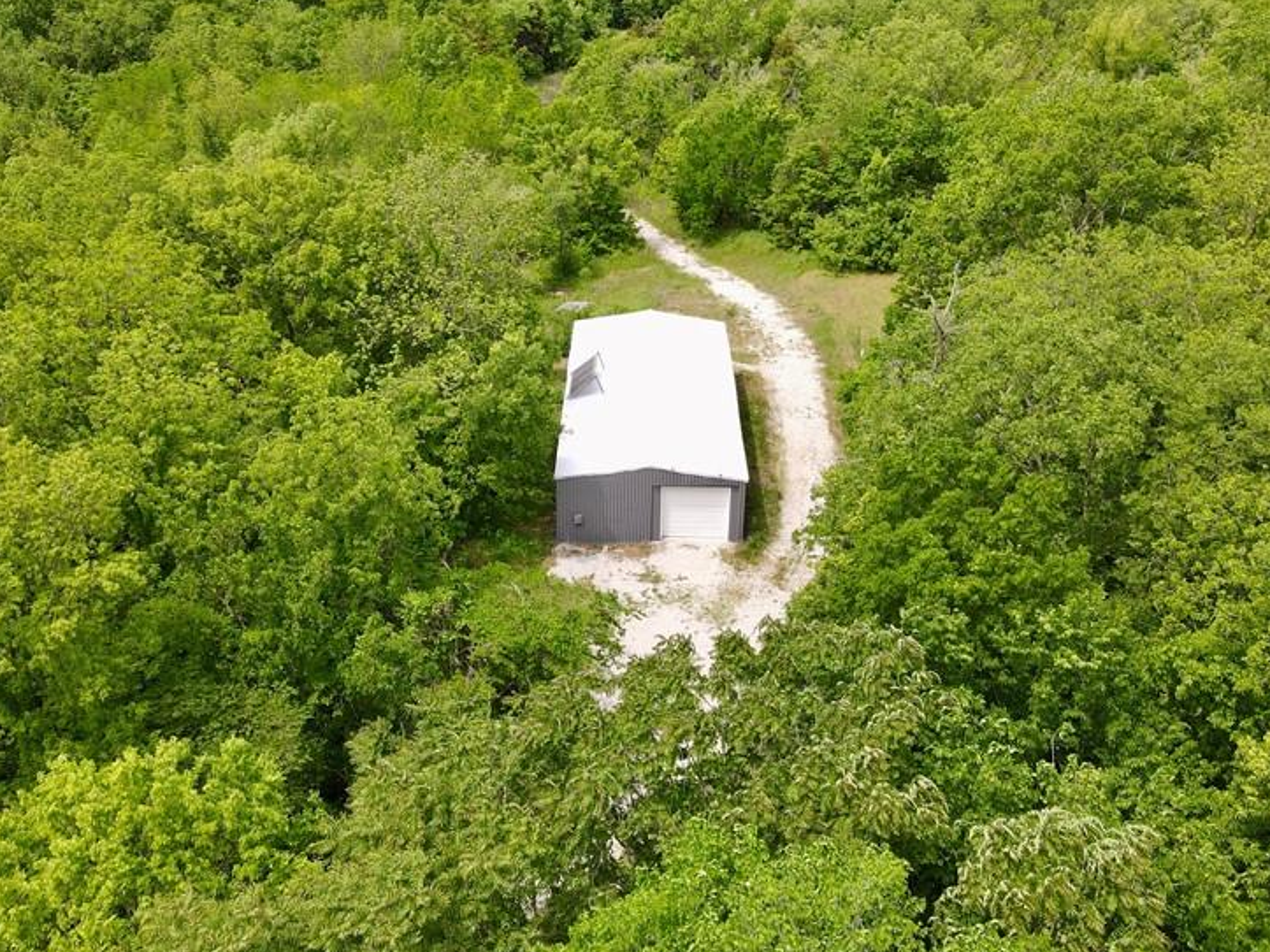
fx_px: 1247
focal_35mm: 34
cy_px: 530
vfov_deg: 41.7
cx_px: 610
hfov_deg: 53.9
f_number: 2.8
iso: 100
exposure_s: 1/60
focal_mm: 4.5
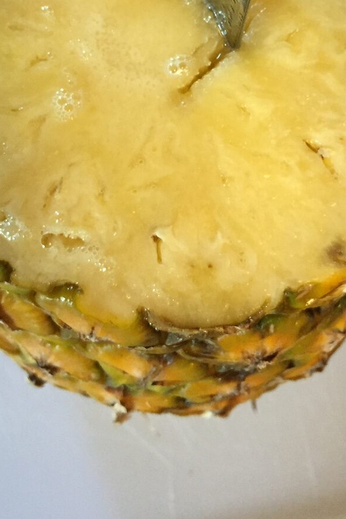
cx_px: 170
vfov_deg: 34.2
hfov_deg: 24.2
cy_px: 81
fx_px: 807
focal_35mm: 56
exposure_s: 1/30
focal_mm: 4.15
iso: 200
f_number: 2.2
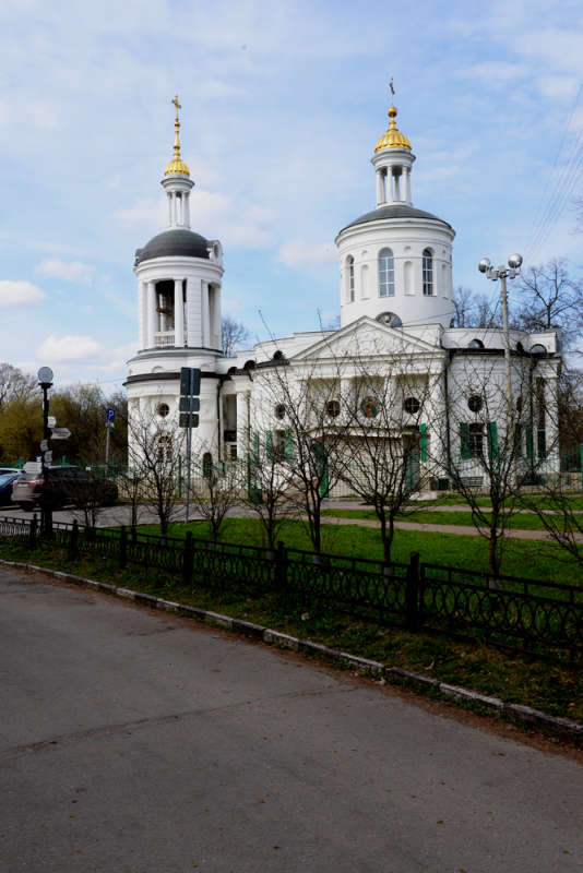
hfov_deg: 37.9
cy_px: 436
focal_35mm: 35
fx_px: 849
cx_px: 292
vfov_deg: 54.4
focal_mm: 35
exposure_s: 1/320
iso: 400
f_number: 11
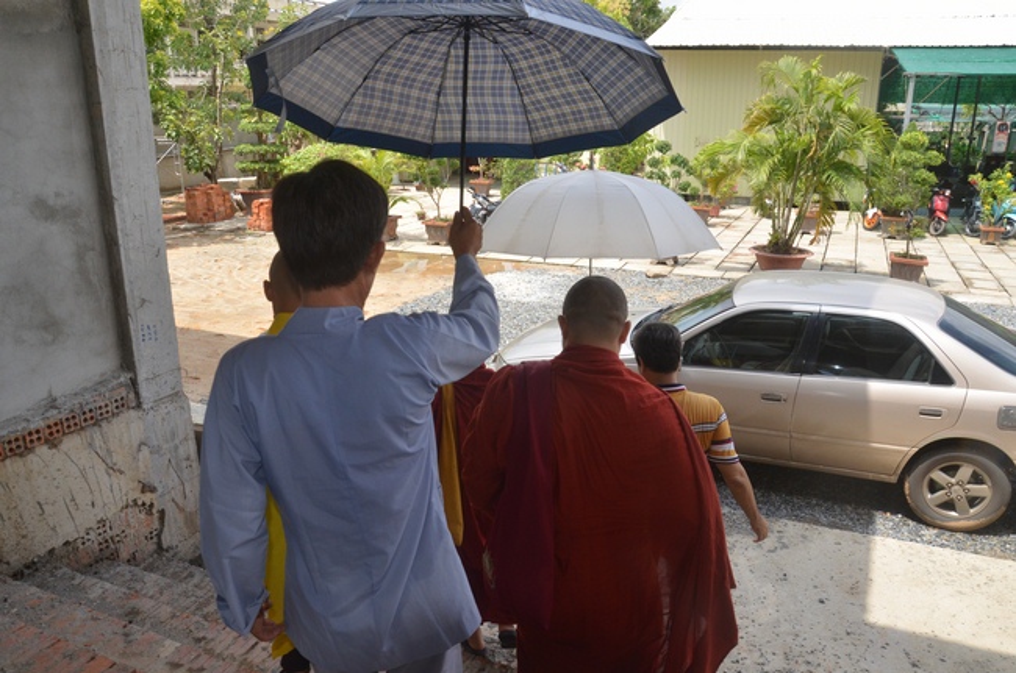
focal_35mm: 27
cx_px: 508
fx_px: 761
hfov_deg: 67.5
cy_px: 336
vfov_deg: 47.8
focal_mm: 18
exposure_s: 1/250
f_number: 11
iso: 400
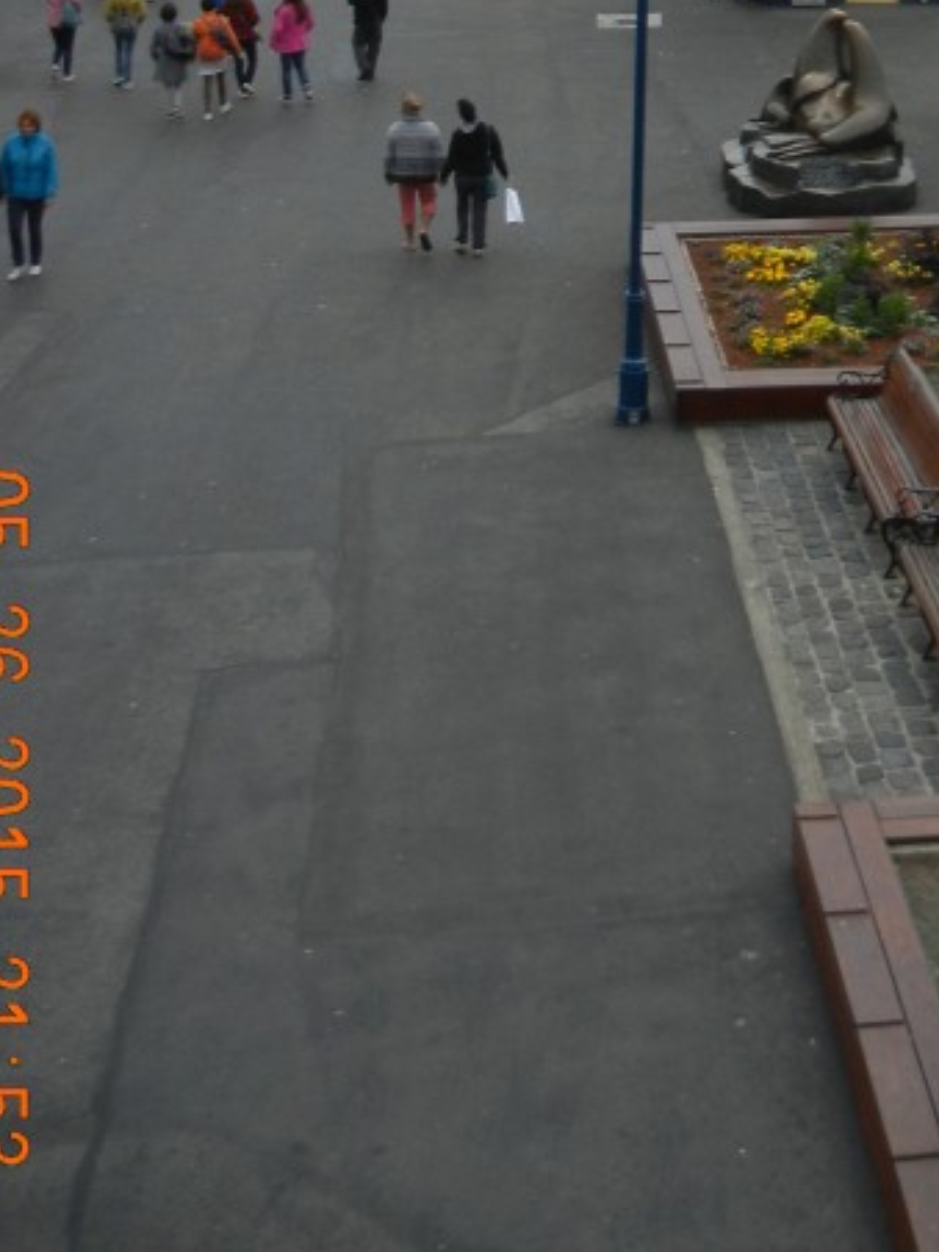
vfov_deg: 26.6
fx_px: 2459
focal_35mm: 68
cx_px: 837
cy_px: -78
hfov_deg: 21.2
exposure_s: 1/97.3
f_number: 3.5
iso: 160
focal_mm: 5.4
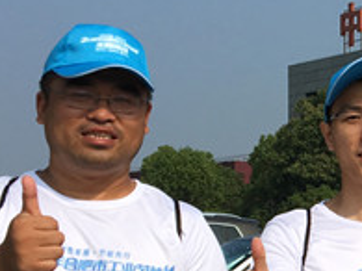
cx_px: 551
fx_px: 1306
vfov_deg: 11.8
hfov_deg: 14.6
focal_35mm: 125
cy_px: 219
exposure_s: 1/2959
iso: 25
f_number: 2.2
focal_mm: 4.15
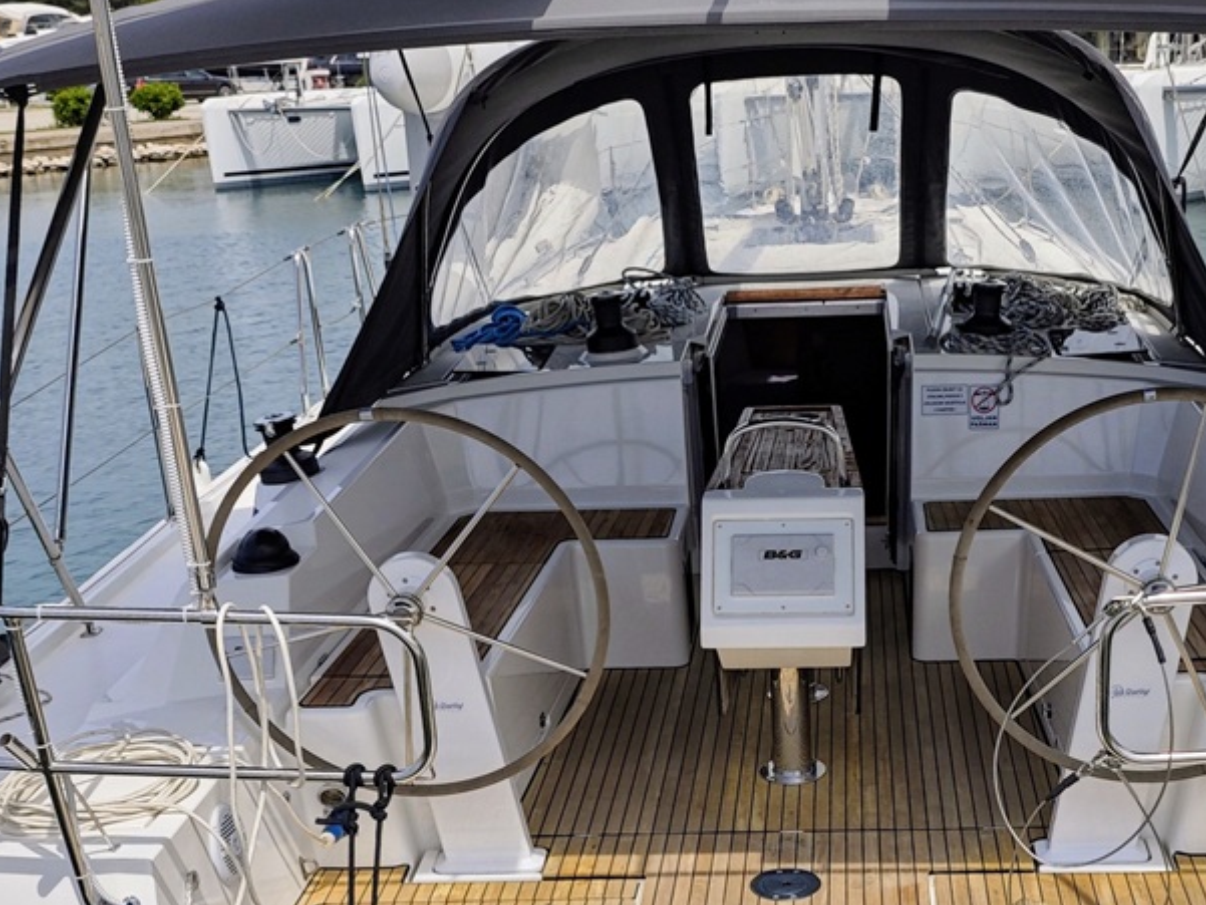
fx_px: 1707
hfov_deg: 38.6
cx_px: 775
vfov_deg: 29.2
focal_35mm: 49
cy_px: 694
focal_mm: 6.55
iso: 50
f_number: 1.6
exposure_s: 1/4992
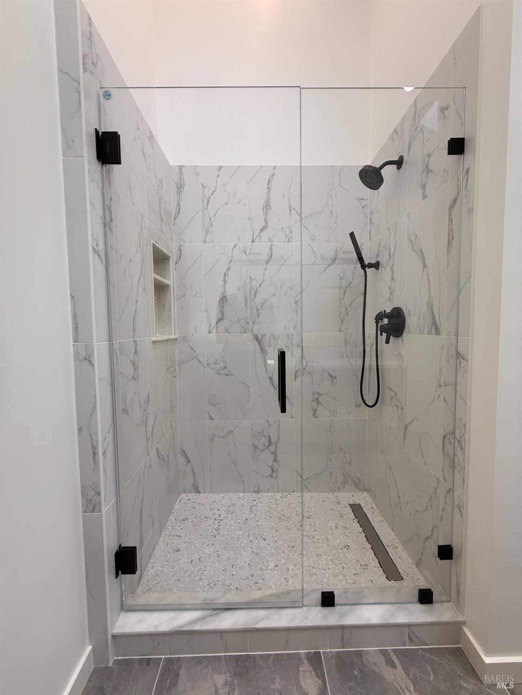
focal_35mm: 14
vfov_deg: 102.1
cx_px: 261
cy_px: 348
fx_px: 281
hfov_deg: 85.7
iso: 80
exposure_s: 1/120
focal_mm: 2.22
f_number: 2.2
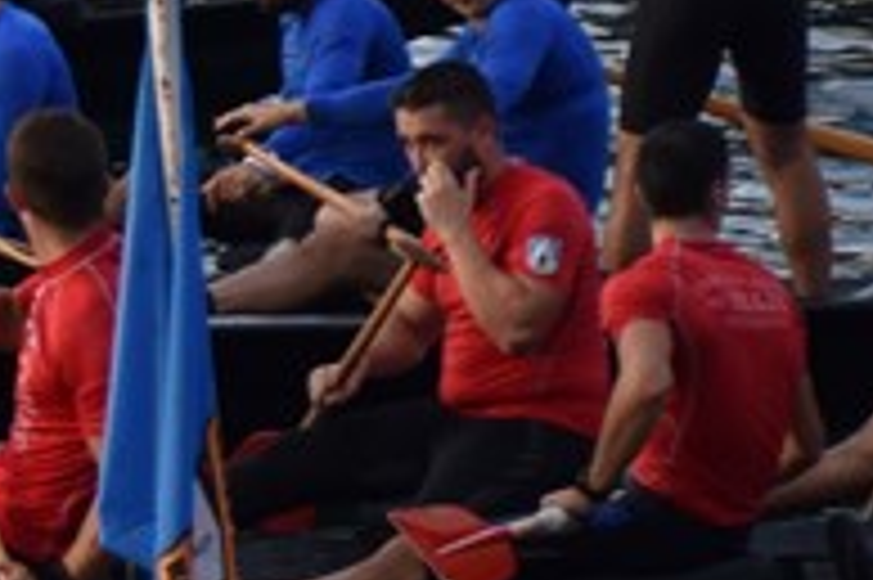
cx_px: -873
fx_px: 21396
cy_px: 202
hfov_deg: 2.3
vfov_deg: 1.6
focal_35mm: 883
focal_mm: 95
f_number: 5.6
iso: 160
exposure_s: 1/125
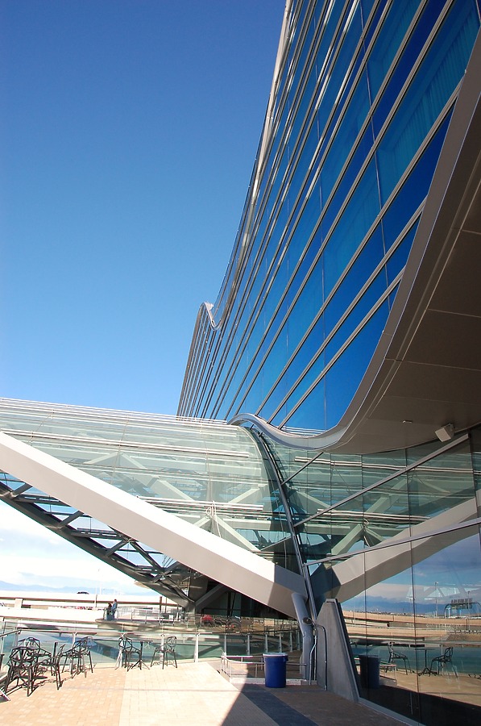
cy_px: 363
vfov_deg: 67.5
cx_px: 240
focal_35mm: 27
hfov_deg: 47.8
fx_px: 543
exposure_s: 1/250
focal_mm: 18
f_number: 10
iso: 360
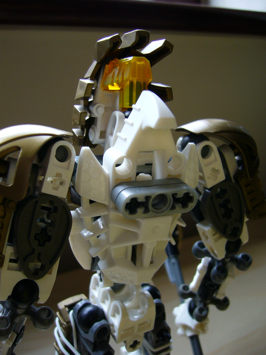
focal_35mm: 35
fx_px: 359
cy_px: 178
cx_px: 133
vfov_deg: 52.6
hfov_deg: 40.7
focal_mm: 5.8
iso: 100
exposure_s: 1/160
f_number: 2.8
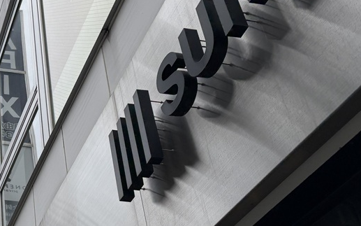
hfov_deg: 29.3
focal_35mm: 64
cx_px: -24
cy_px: 122
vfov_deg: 20.3
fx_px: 630
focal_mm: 5.96
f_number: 1.6
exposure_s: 1/1364
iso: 50
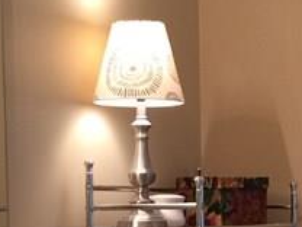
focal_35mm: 143
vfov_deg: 10.2
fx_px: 1248
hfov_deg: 13.7
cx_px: 232
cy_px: 272
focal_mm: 4.15
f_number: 2.2
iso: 64
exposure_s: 1/30
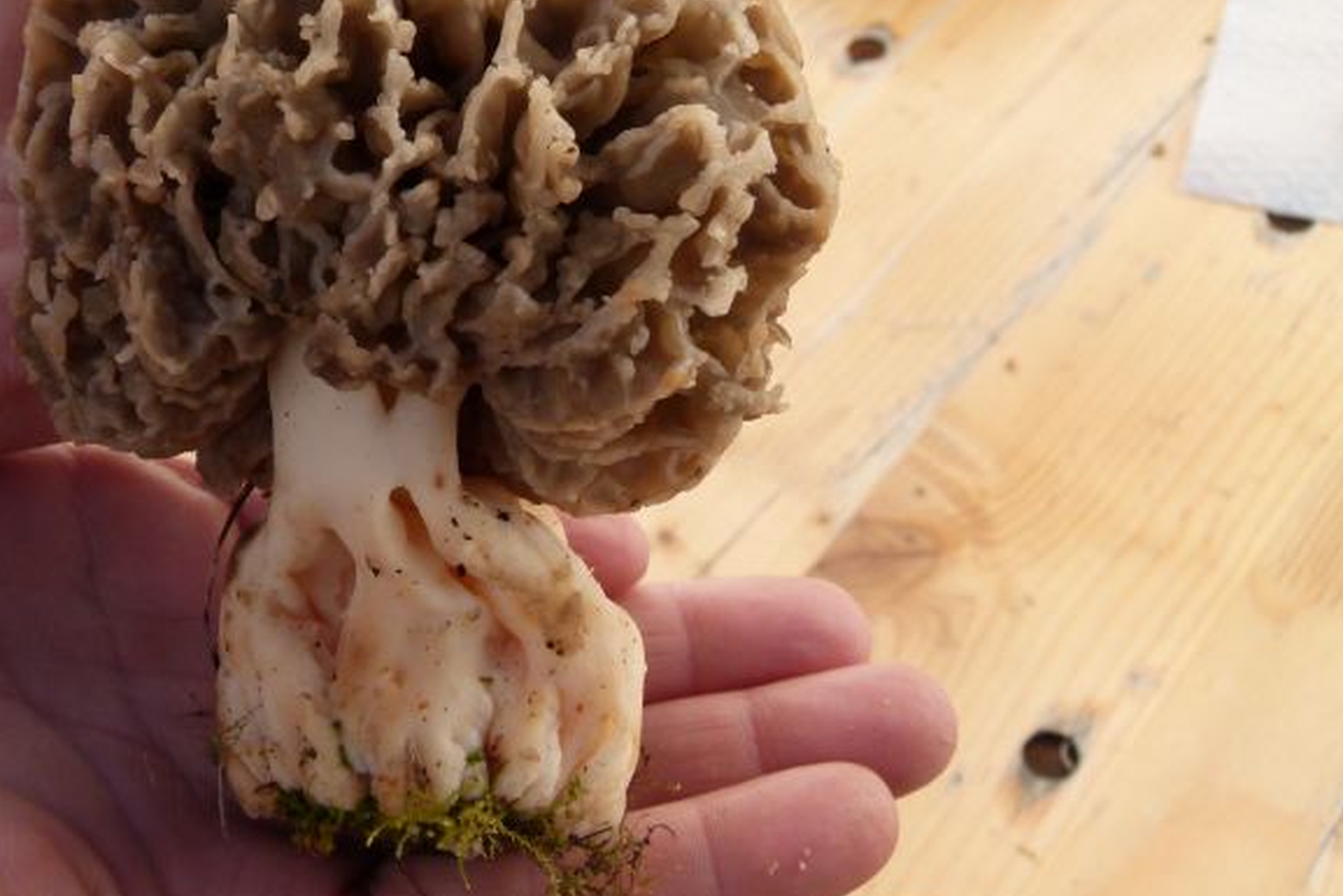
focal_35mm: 49
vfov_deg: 27.4
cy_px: 307
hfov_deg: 39.8
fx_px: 1828
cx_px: 426
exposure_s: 1/400
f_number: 4
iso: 100
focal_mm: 6.2
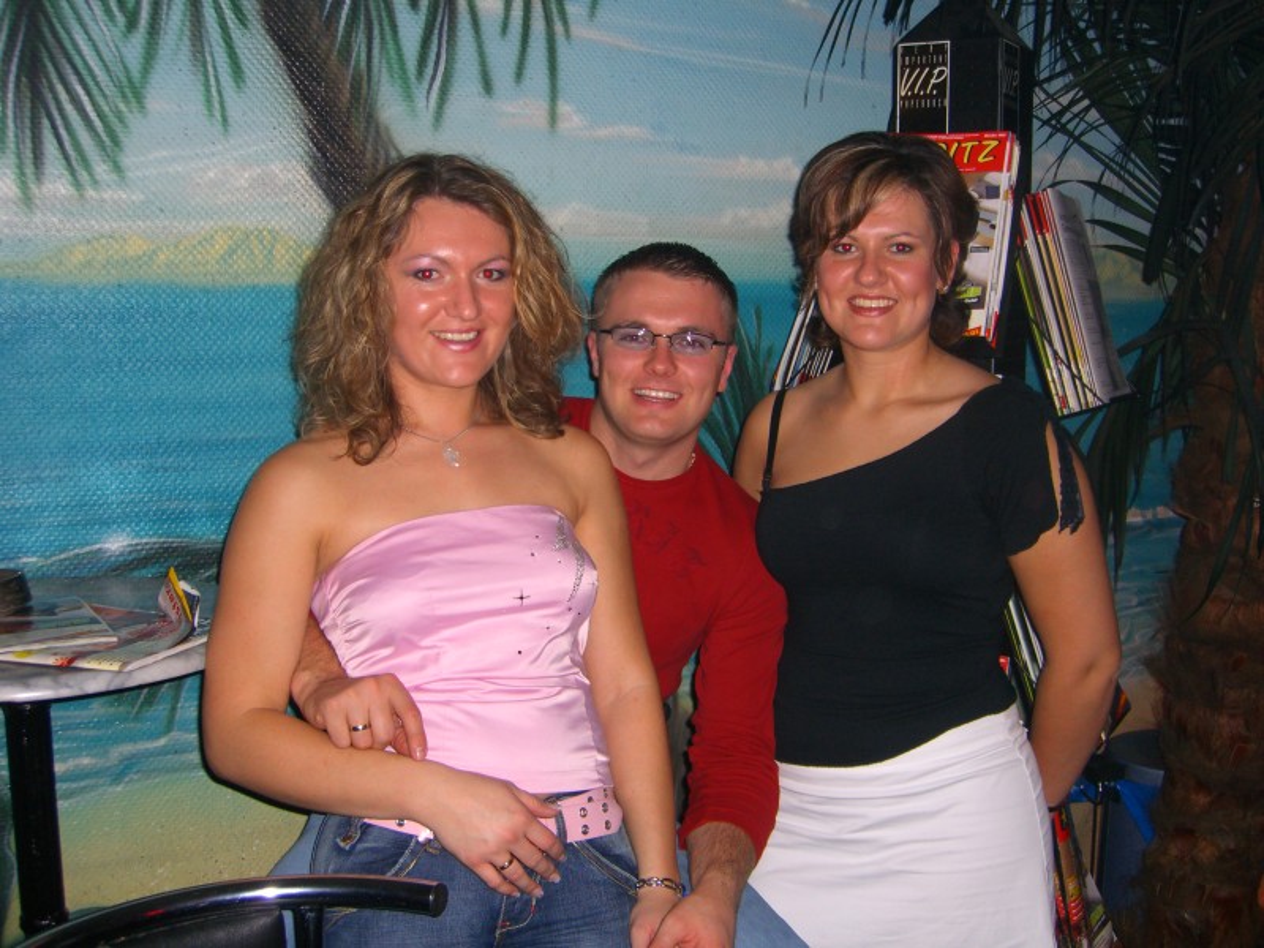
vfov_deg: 37.7
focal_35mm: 38
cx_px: 632
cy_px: 474
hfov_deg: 49.0
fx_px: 1388
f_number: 2.8
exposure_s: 1/60
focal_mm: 7.9
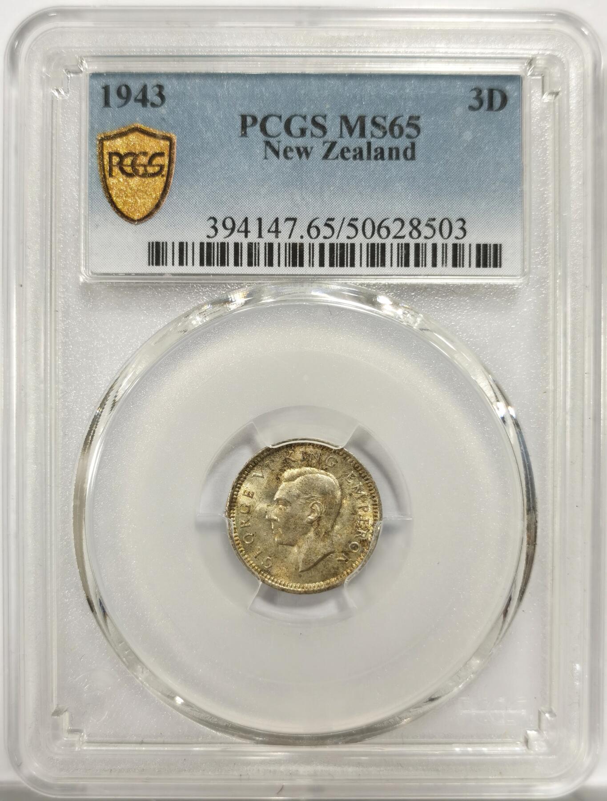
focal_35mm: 54
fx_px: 1254
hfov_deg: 27.2
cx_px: 304
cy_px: 400
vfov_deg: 35.4
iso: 100
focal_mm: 5.56
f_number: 16
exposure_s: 1/100
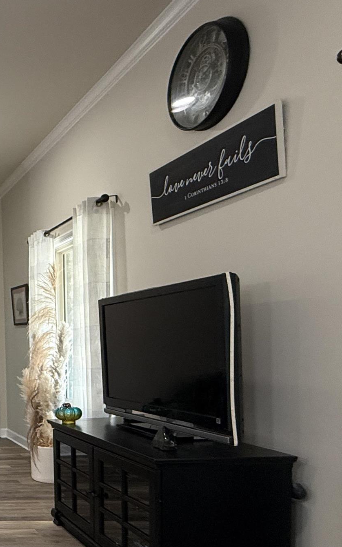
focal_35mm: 34
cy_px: 383
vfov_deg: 55.0
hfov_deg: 24.8
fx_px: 507
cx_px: -213
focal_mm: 2.22
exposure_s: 1/60
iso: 200
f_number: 2.2
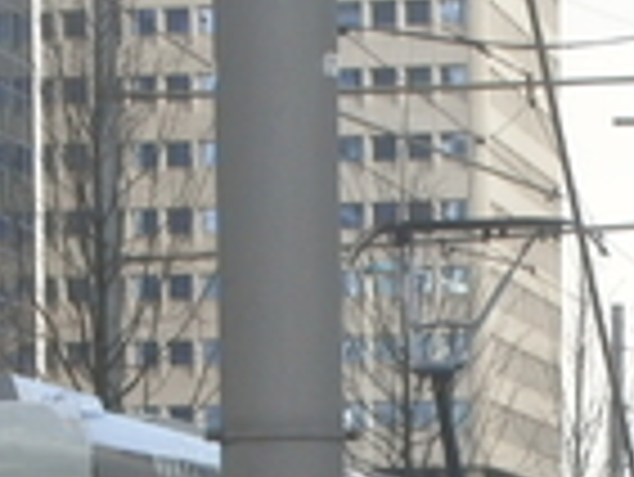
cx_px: 333
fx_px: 4601
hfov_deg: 7.9
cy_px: 652
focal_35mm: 251
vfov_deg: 5.9
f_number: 5.9
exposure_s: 1/100
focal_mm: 10.3
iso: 100
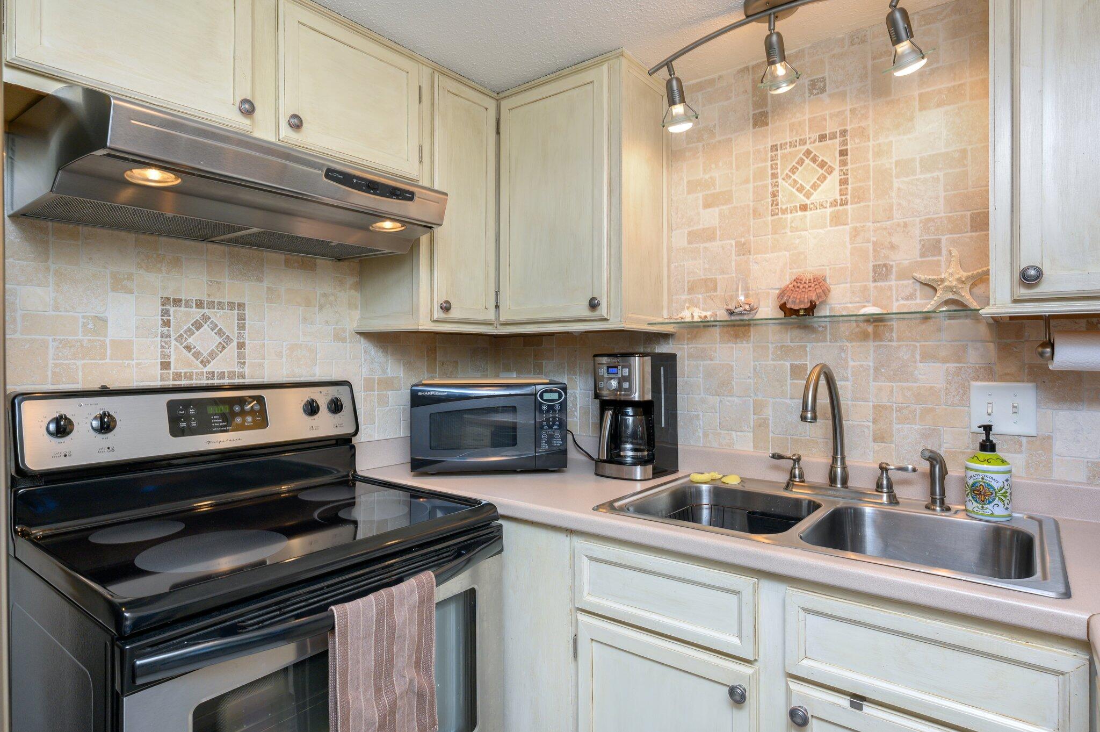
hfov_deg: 85.5
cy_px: 366
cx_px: 550
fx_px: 595
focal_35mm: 20
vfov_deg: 63.1
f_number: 9
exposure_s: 1/30
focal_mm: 19.5
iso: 320
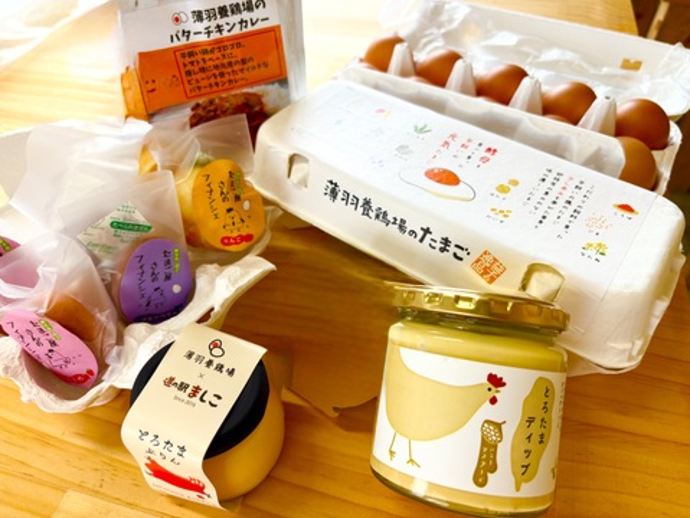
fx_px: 519
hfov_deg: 67.3
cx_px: 345
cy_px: 259
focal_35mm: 26
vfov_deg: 53.1
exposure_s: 1/121
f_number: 1.6
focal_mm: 5.96
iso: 32
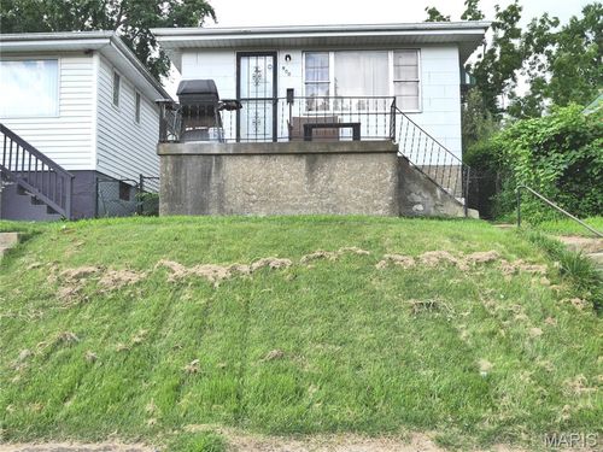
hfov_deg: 60.0
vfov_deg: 46.8
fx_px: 523
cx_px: 302
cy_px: 226
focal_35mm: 30
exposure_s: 1/160
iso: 800
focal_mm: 15
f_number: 7.1
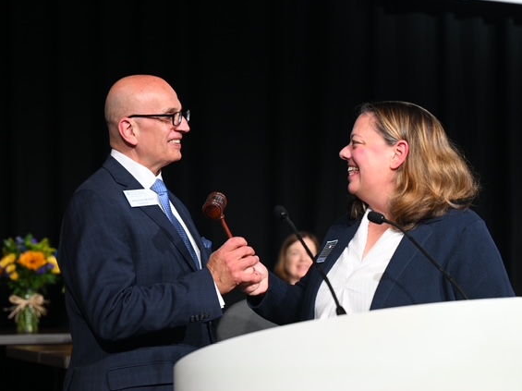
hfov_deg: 23.3
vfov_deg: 17.5
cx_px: 250
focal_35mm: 84
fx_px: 1266
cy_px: 195
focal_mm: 77
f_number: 4
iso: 3200
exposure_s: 1/160
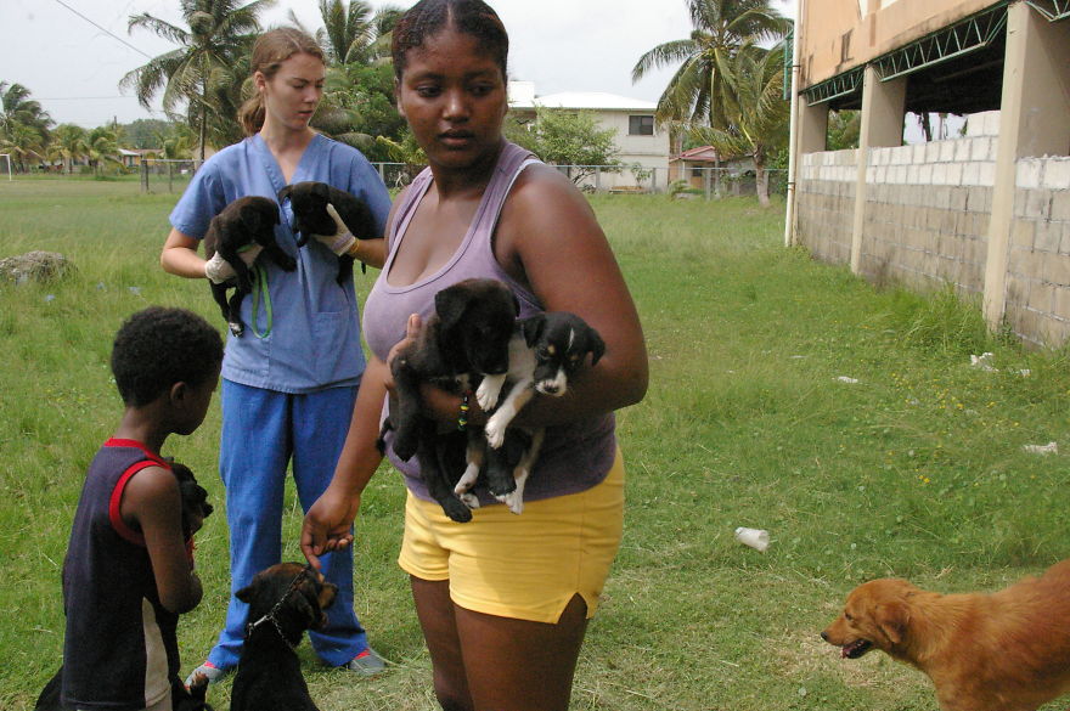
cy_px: 356
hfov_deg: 59.5
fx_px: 935
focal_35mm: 32
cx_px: 535
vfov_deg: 41.6
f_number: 16
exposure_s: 1/1000
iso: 3200
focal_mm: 21
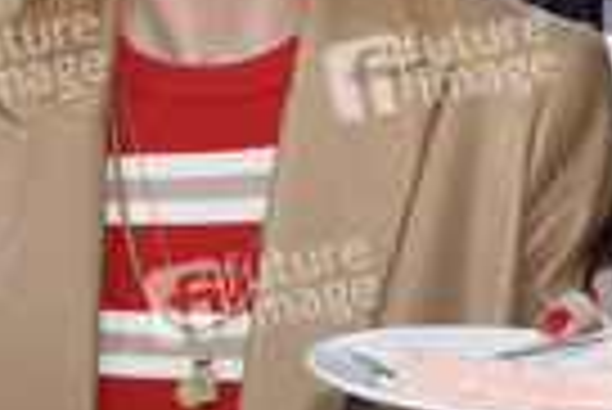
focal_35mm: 232
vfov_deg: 5.9
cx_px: 322
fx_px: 3948
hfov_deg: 8.9
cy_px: -45
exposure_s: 1/250
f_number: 18
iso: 200
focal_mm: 70
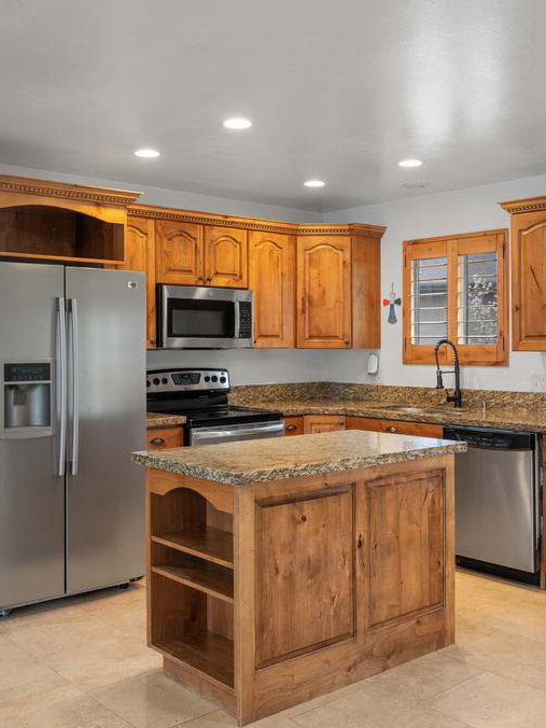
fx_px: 736
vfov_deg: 52.6
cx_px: 261
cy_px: 365
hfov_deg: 40.7
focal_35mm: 35
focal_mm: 24
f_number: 8
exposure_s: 1/2
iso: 500
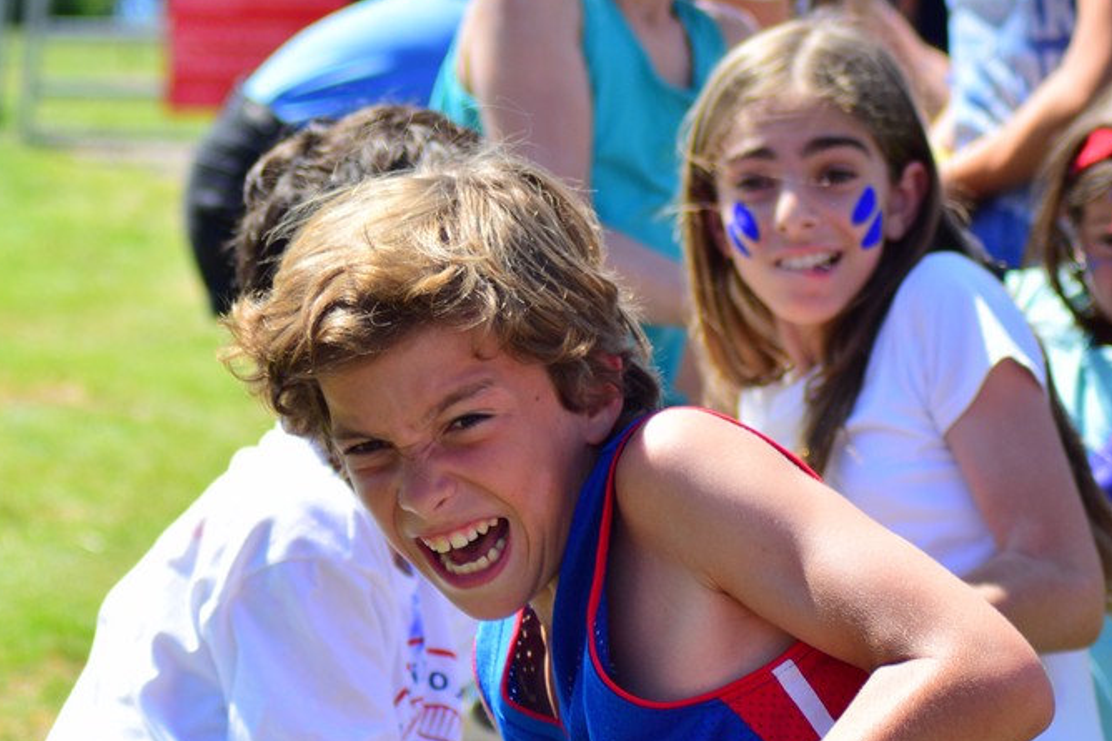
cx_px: 376
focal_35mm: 161
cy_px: 306
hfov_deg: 12.7
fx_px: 4972
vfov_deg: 8.5
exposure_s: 1/1250
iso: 280
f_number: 4
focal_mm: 70
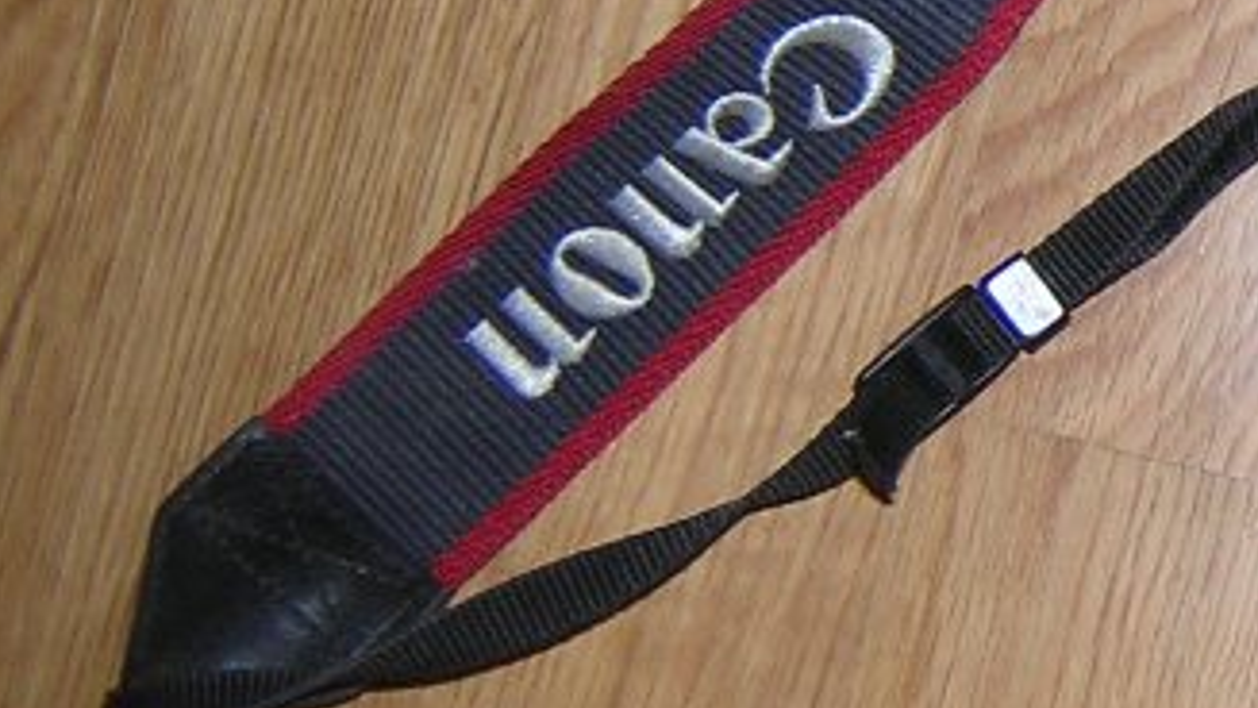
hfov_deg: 20.7
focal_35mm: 96
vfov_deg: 12.6
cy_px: 154
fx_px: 3203
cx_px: 1516
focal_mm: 4.7
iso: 100
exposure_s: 1/60.1
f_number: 2.6
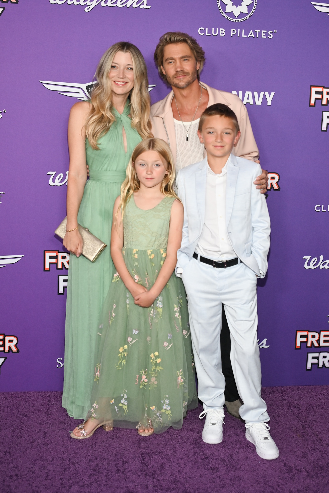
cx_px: 164
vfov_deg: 43.6
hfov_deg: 29.9
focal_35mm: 45
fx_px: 617
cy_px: 246
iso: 320
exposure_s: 1/160
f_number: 5.6
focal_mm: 45
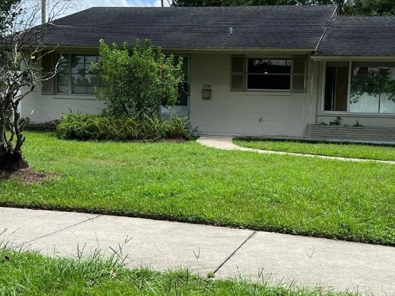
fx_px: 548
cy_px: 144
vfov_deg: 30.3
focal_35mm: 48
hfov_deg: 39.3
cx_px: 253
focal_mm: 5.7
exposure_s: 1/2208
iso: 50
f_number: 1.5
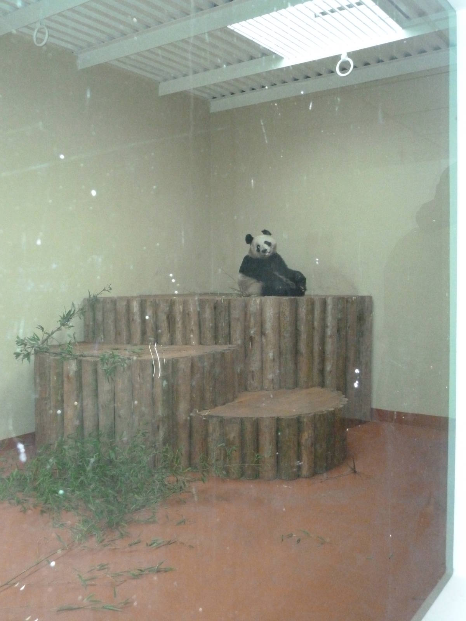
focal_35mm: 32
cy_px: 310
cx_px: 233
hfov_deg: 44.2
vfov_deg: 56.8
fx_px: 574
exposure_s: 1/30
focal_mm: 5.3
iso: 1000
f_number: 3.5
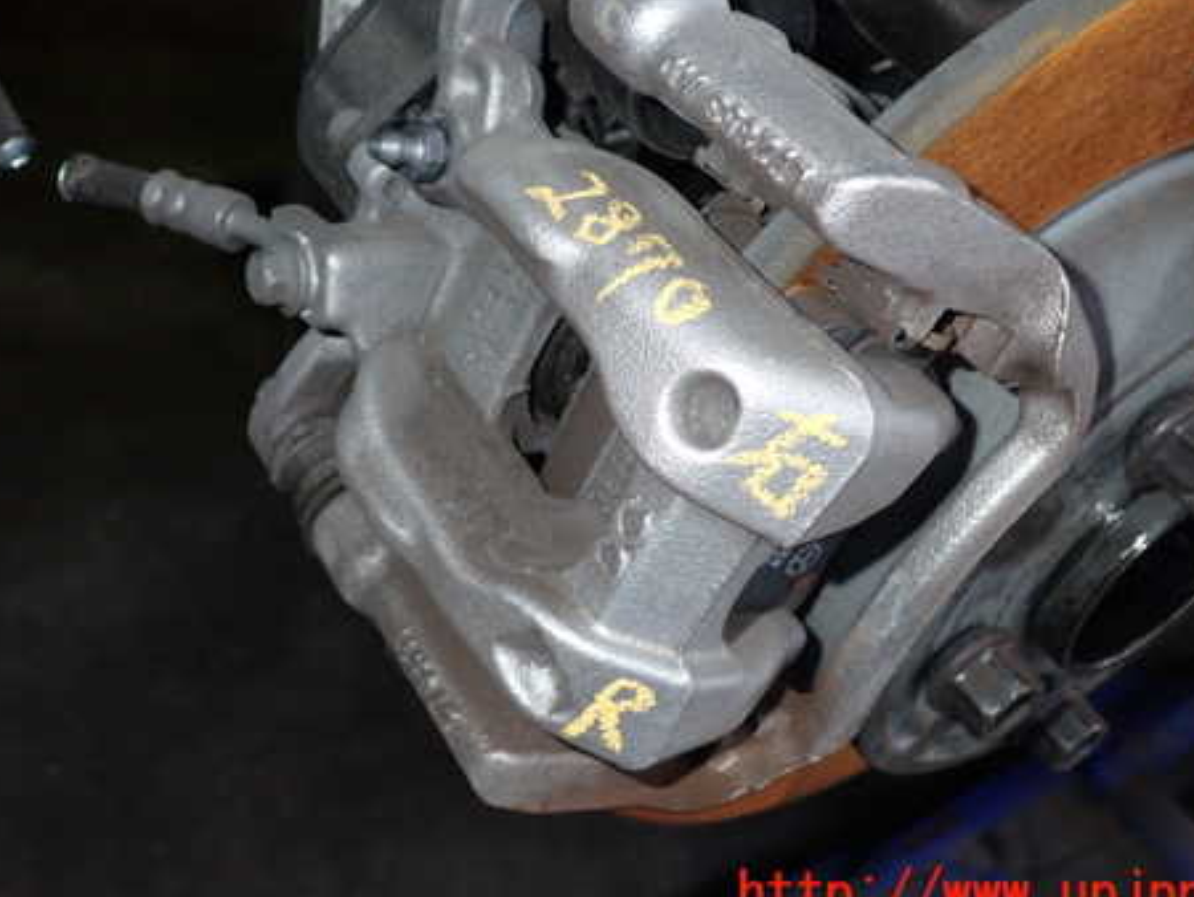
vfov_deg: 35.8
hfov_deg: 46.7
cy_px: 332
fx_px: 1380
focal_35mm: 40
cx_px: 541
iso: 200
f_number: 6.3
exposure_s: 1/30
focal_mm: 5.4
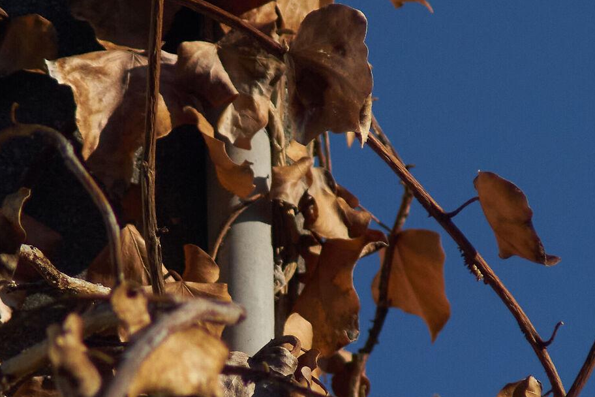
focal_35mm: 1579
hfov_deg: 1.3
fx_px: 26095
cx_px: 238
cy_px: 247
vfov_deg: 0.9
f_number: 11
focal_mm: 400
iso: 1000
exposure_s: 1/2500
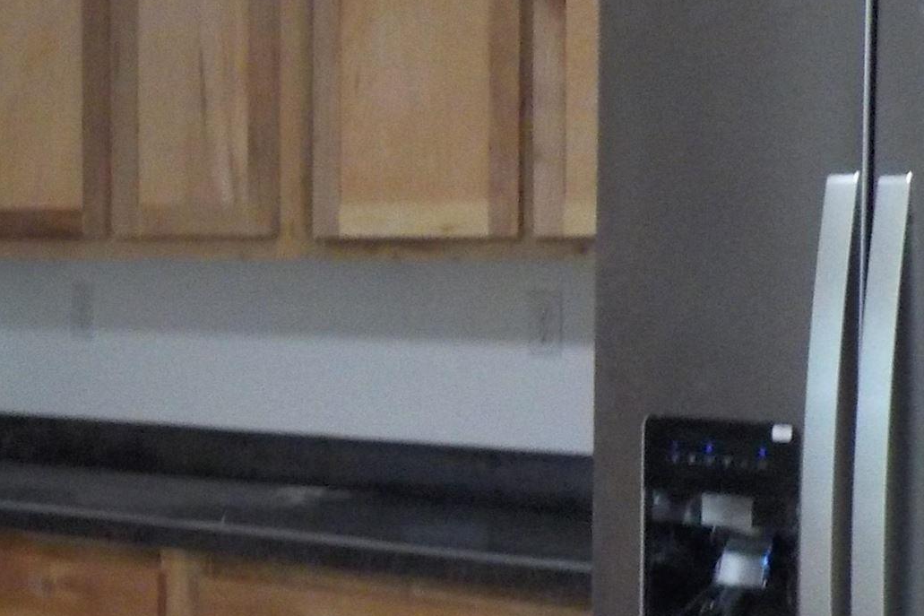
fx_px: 2386
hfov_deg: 20.5
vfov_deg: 14.7
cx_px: -173
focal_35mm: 93
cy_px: 397
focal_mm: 4.1
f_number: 3.3
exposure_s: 1/30
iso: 360
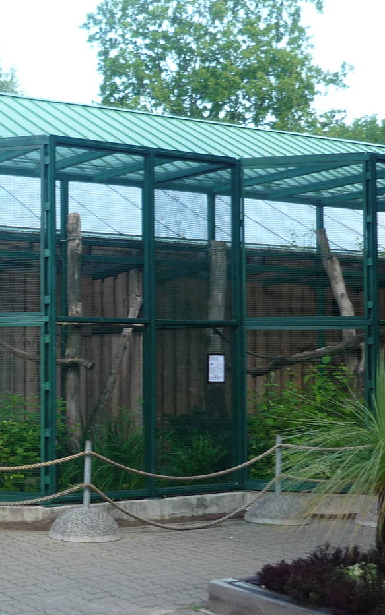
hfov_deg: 20.7
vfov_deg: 34.0
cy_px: 307
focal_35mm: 60
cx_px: -33
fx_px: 1007
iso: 100
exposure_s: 1/125
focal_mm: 5.5
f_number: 2.8
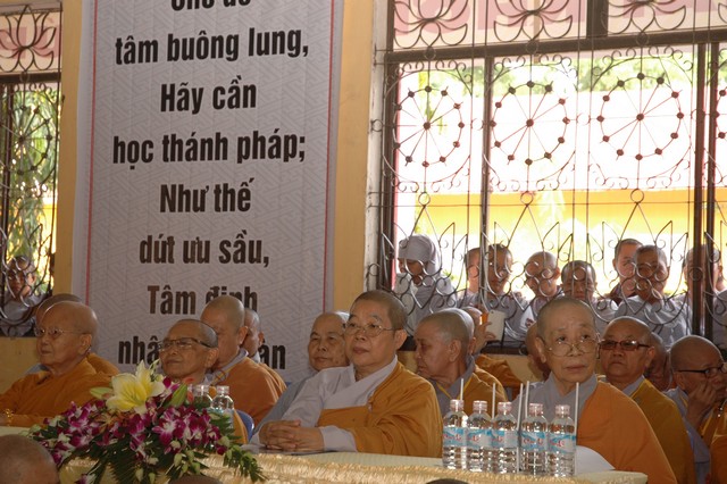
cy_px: 242
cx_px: 364
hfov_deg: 26.0
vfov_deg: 17.5
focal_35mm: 78
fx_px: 1574
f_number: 5
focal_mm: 52
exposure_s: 1/60
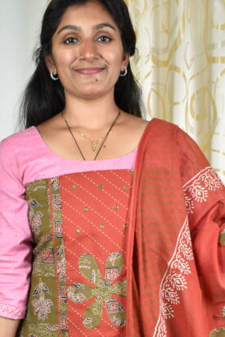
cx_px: 114
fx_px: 676
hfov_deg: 18.9
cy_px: 276
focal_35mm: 72
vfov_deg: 27.5
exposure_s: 1/50
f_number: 3.8
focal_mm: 22
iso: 200
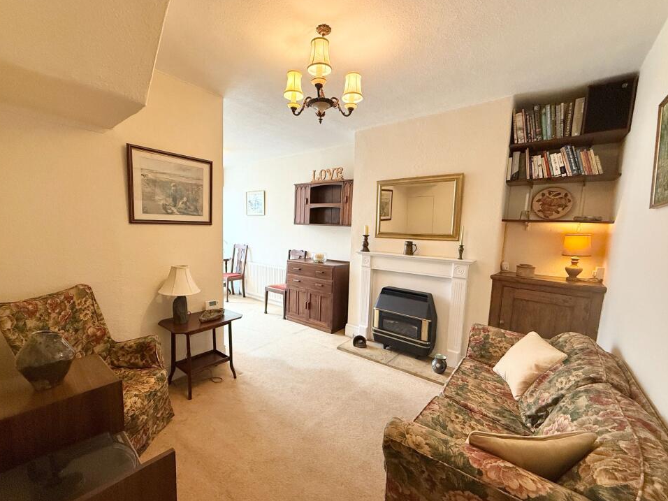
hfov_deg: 98.1
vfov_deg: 81.7
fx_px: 289
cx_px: 314
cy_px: 259
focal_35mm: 15
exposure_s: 1/100
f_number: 2.2
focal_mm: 2.22
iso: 250
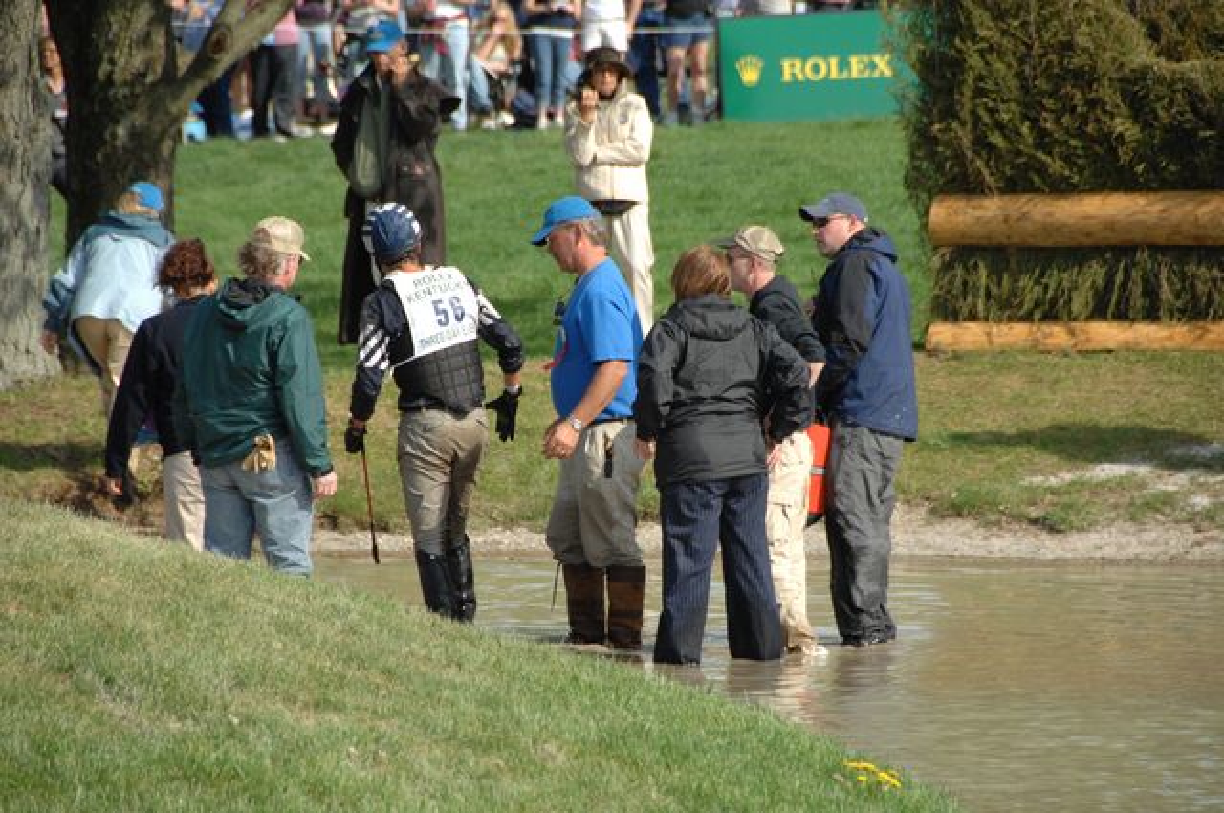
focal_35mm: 300
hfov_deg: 6.9
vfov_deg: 4.6
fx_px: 10187
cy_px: 406
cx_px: 612
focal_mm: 200
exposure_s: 1/1000
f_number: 6
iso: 500
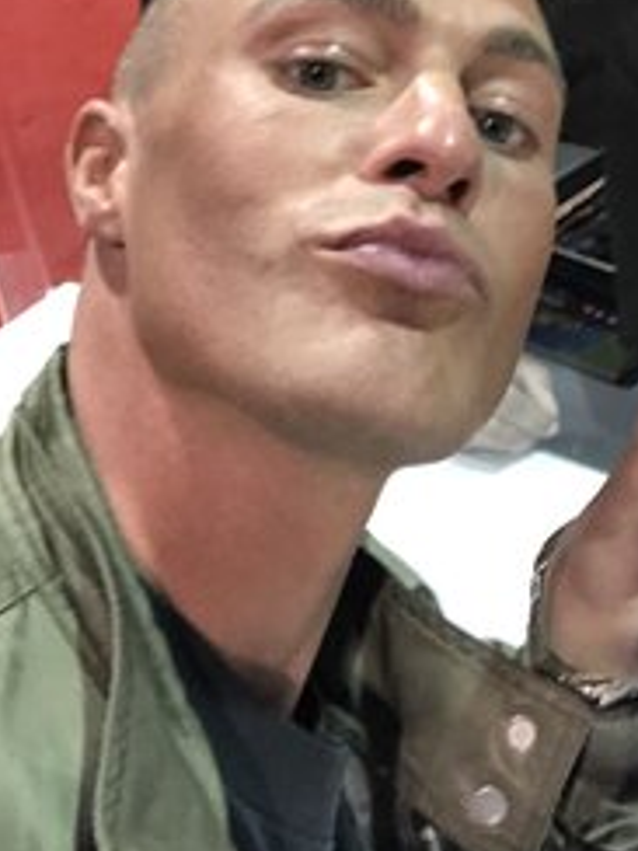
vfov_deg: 29.0
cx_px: 504
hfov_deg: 23.0
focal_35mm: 63
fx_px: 1548
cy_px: 31
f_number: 2.2
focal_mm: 2.87
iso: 250
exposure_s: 1/60
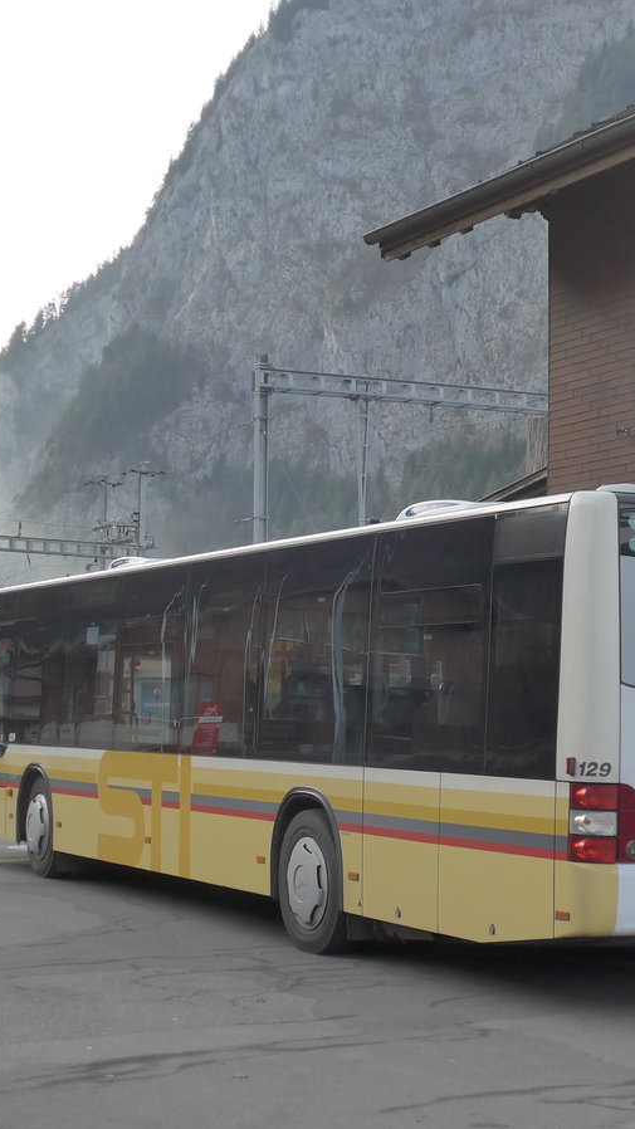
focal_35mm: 67
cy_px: 564
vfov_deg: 31.4
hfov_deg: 18.0
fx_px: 2006
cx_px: 394
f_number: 3
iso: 160
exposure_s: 1/320
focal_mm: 9.5
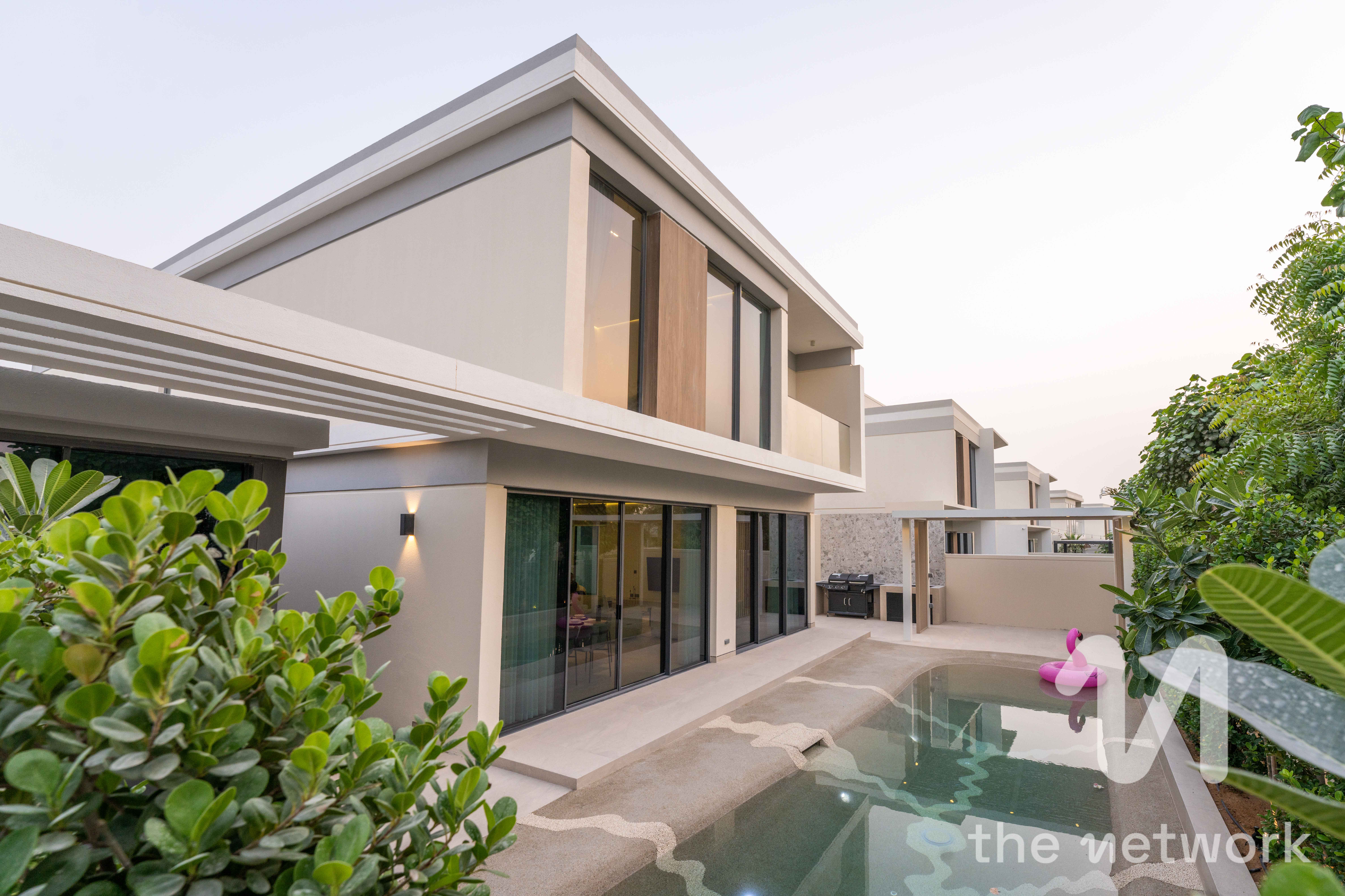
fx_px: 523
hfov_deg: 104.3
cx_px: 672
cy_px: 448
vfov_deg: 81.2
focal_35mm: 14
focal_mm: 14
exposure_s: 1/100
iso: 200
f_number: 8
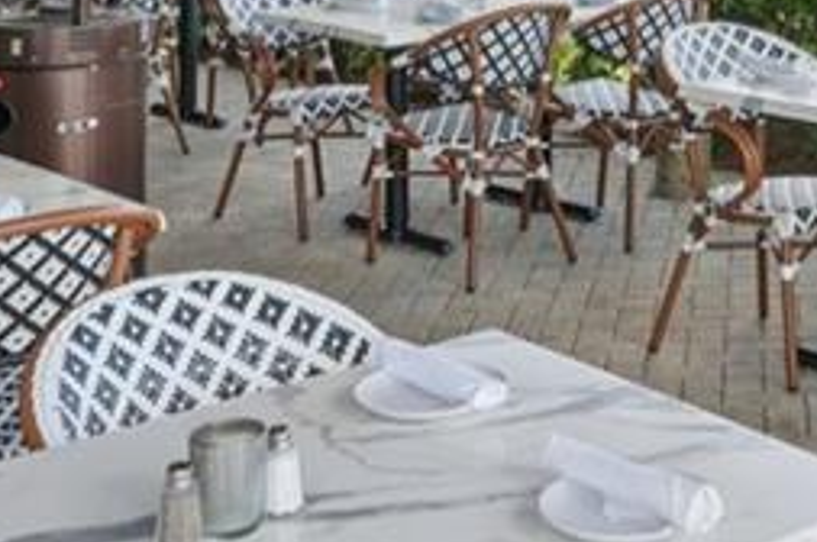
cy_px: -295
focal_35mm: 83
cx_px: 785
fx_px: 1882
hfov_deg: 23.6
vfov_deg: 15.1
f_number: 8
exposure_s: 1/200
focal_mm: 20.5
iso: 400
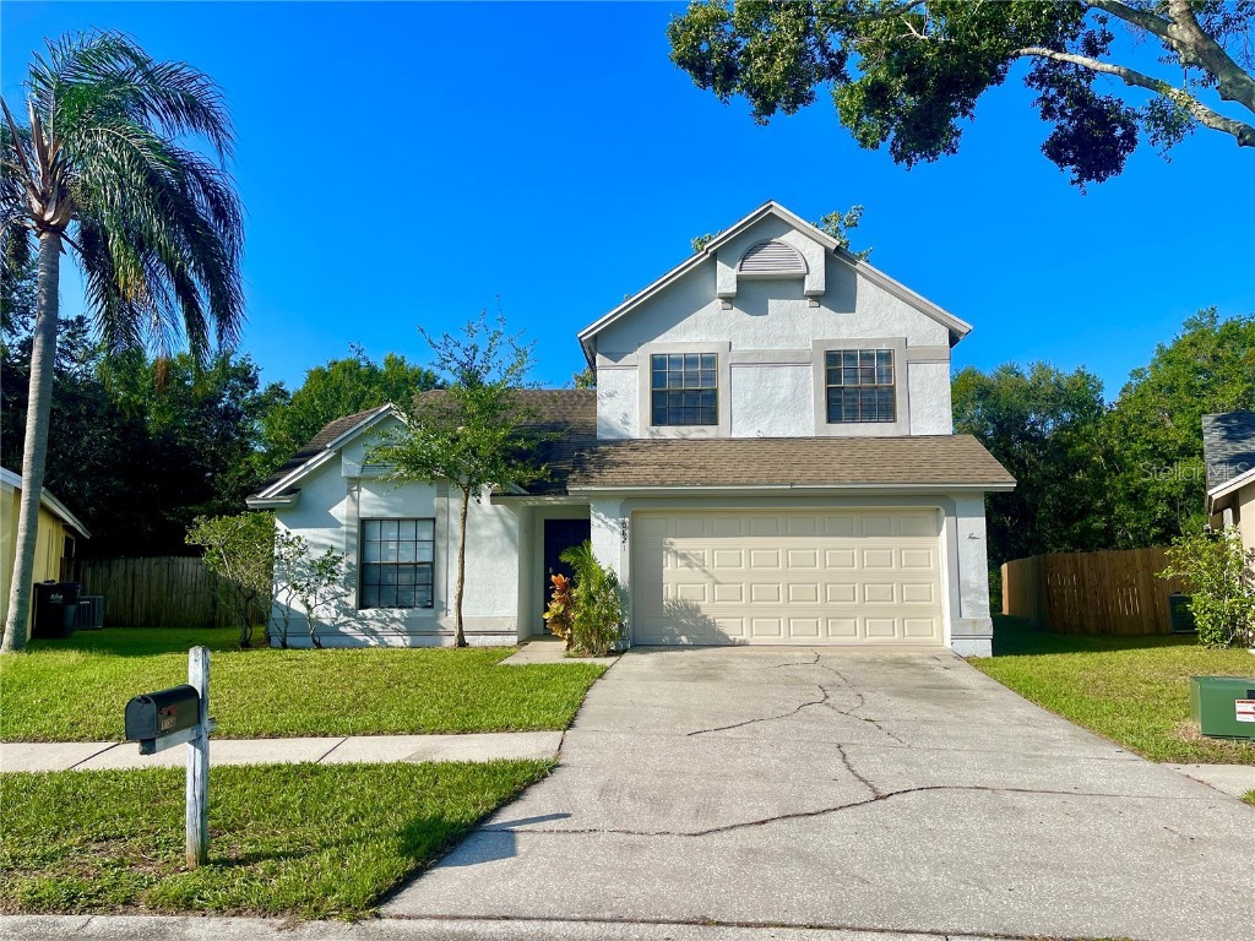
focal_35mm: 26
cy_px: 470
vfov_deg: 53.1
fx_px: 943
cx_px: 628
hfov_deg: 67.3
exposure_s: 1/4525
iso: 50
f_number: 1.6
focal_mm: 5.1
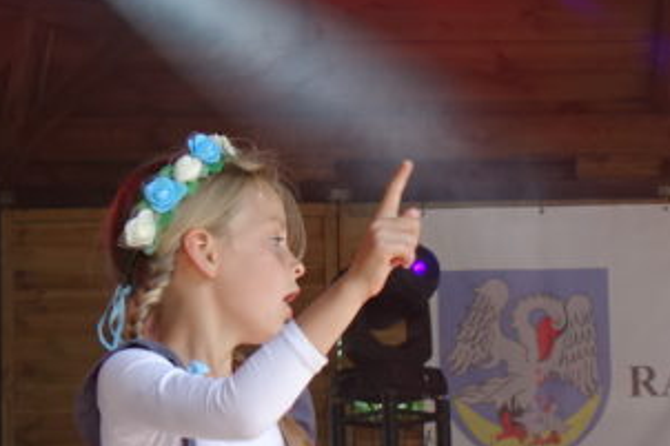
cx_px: 579
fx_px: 3218
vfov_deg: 7.8
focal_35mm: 173
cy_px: 549
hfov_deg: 11.8
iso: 125
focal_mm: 18.59
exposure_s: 1/200
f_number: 3.2
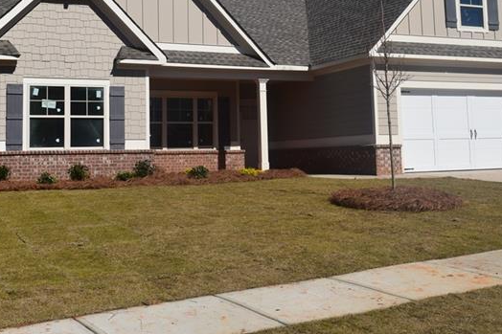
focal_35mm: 55
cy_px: 84
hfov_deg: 36.3
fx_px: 767
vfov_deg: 24.3
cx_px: 247
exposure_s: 1/640
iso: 200
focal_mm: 24
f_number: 11
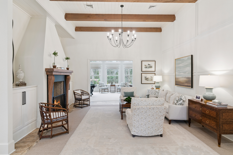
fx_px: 129
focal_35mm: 20
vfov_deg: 61.9
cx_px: 116
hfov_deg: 84.0
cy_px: 78
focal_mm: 20
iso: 250
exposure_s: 1/6
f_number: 8
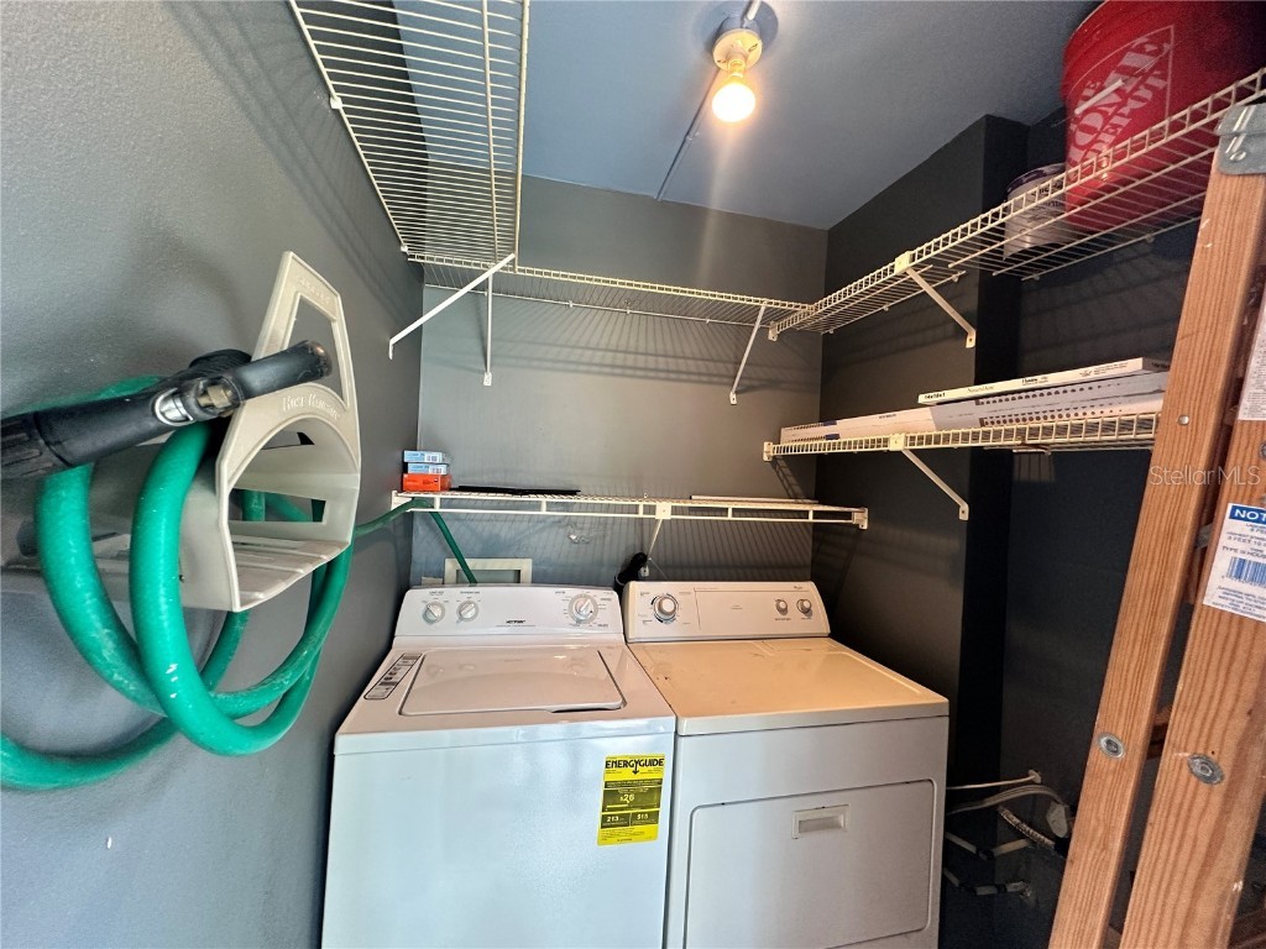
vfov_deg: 85.7
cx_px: 633
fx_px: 512
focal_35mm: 14
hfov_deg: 102.1
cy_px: 474
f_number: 2.2
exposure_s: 1/60
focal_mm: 2.22
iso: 250
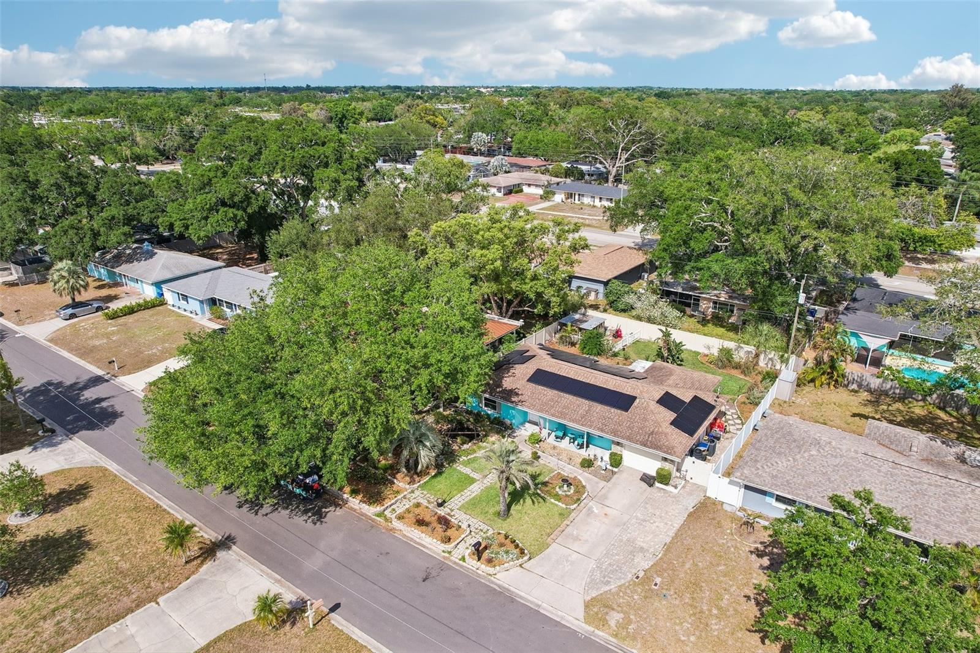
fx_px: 599
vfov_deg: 57.2
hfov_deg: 78.6
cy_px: 326
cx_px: 490
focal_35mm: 22
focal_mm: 8.4
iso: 130
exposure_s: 1/2500
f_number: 2.8
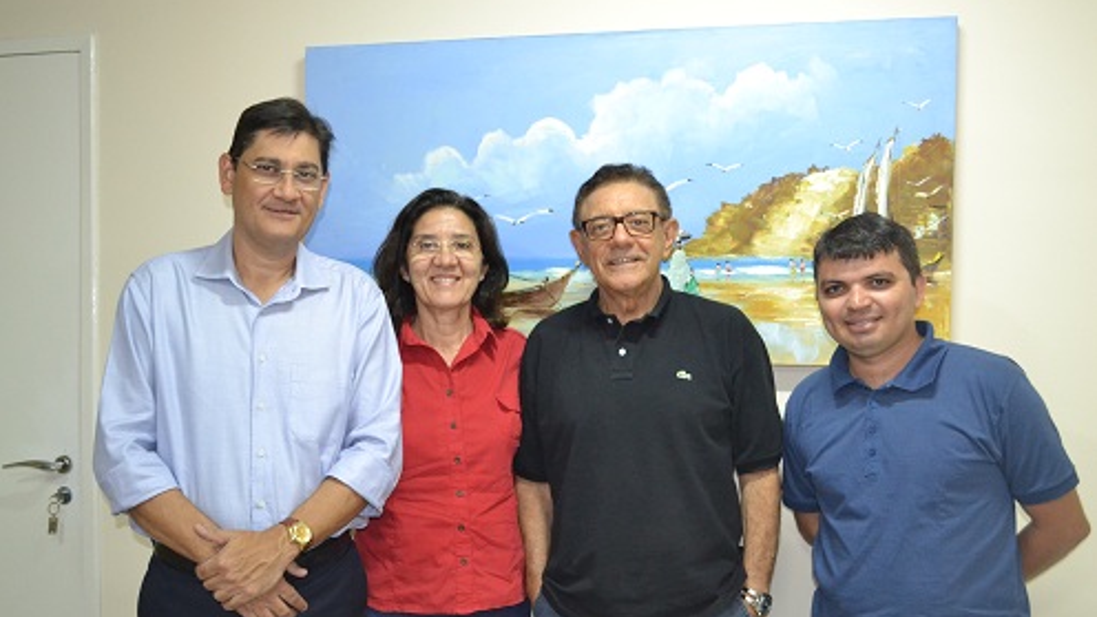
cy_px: 355
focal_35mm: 38
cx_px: 548
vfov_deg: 31.1
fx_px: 1105
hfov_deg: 52.8
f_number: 4
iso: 2200
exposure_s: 1/60
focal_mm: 24
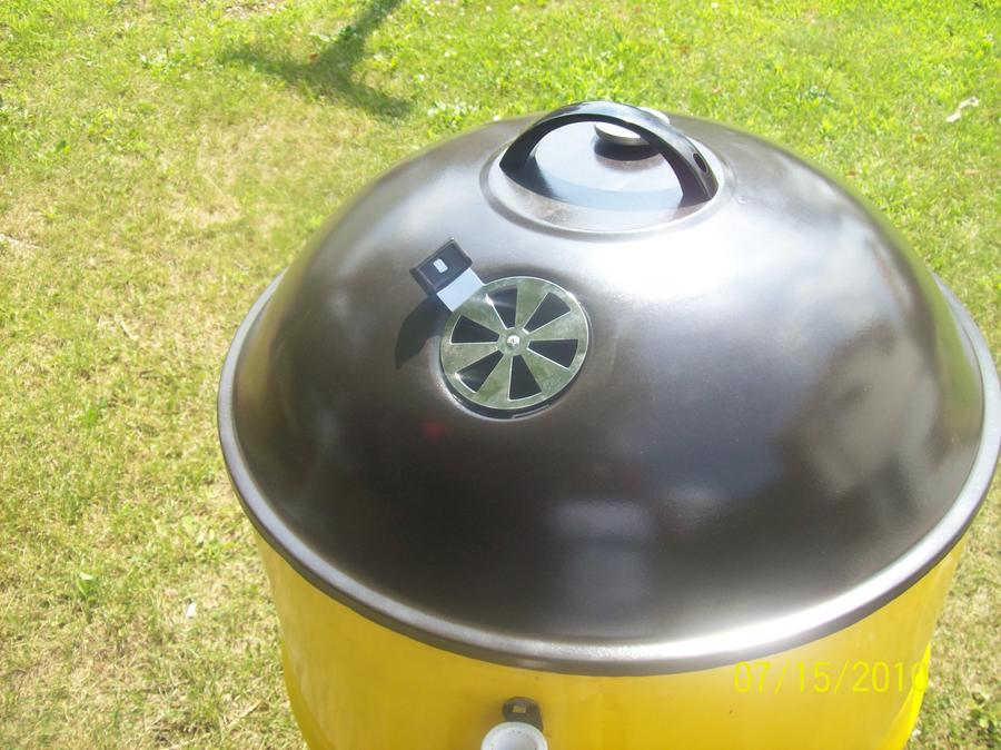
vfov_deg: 39.6
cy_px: 375
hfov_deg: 51.4
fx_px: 1040
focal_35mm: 36
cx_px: 500
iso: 80
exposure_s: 1/384
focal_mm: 6
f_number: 2.7
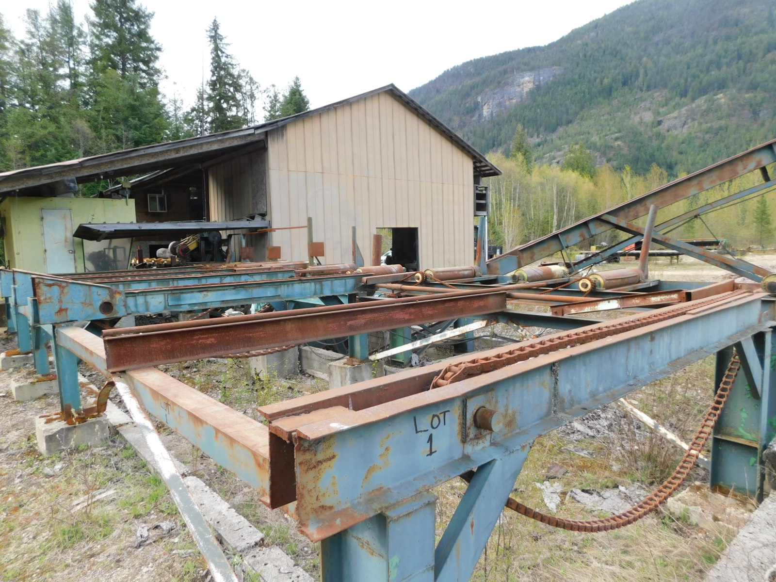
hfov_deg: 73.9
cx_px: 388
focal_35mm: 23
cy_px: 291
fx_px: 516
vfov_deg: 58.9
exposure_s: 1/200
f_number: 3
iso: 125
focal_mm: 4
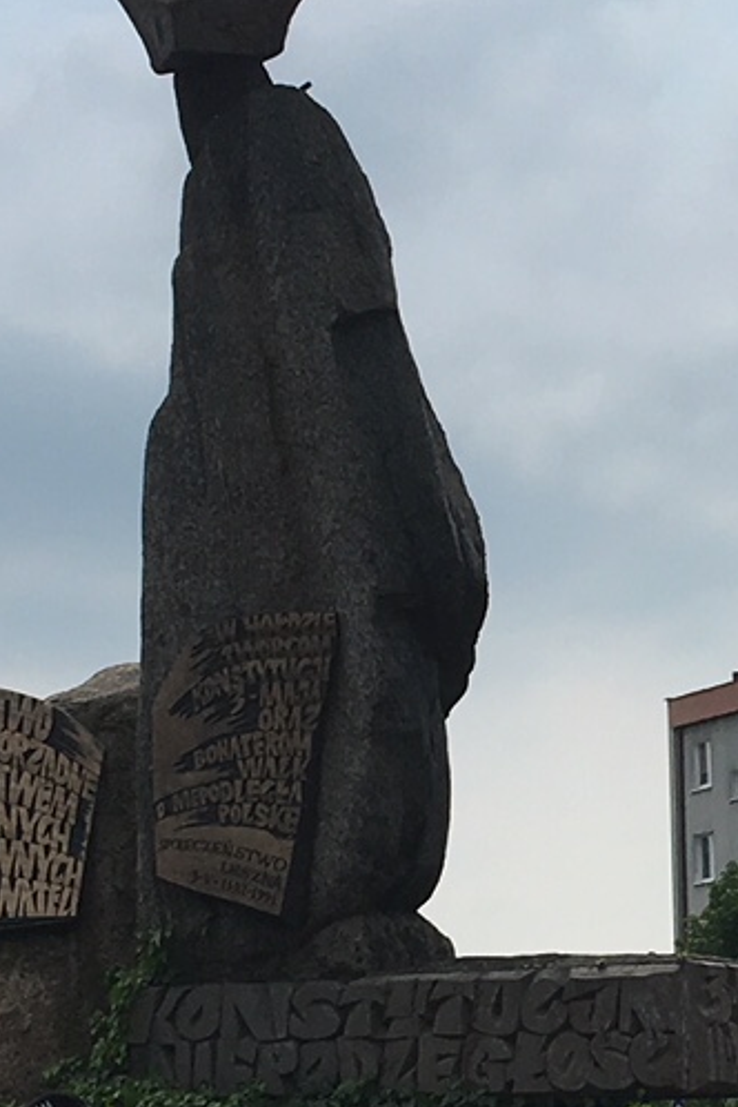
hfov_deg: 11.1
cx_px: 740
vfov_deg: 16.8
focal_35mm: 122
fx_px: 3751
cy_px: 707
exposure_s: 1/3663
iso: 25
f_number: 2.2
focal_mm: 4.15
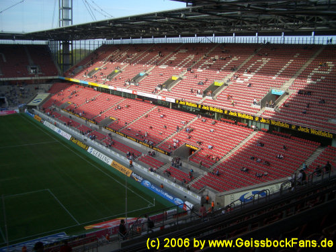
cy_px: 126
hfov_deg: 52.6
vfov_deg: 40.7
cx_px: 168
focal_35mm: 35
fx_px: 340
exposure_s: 1/500
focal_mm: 5.8
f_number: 2.6
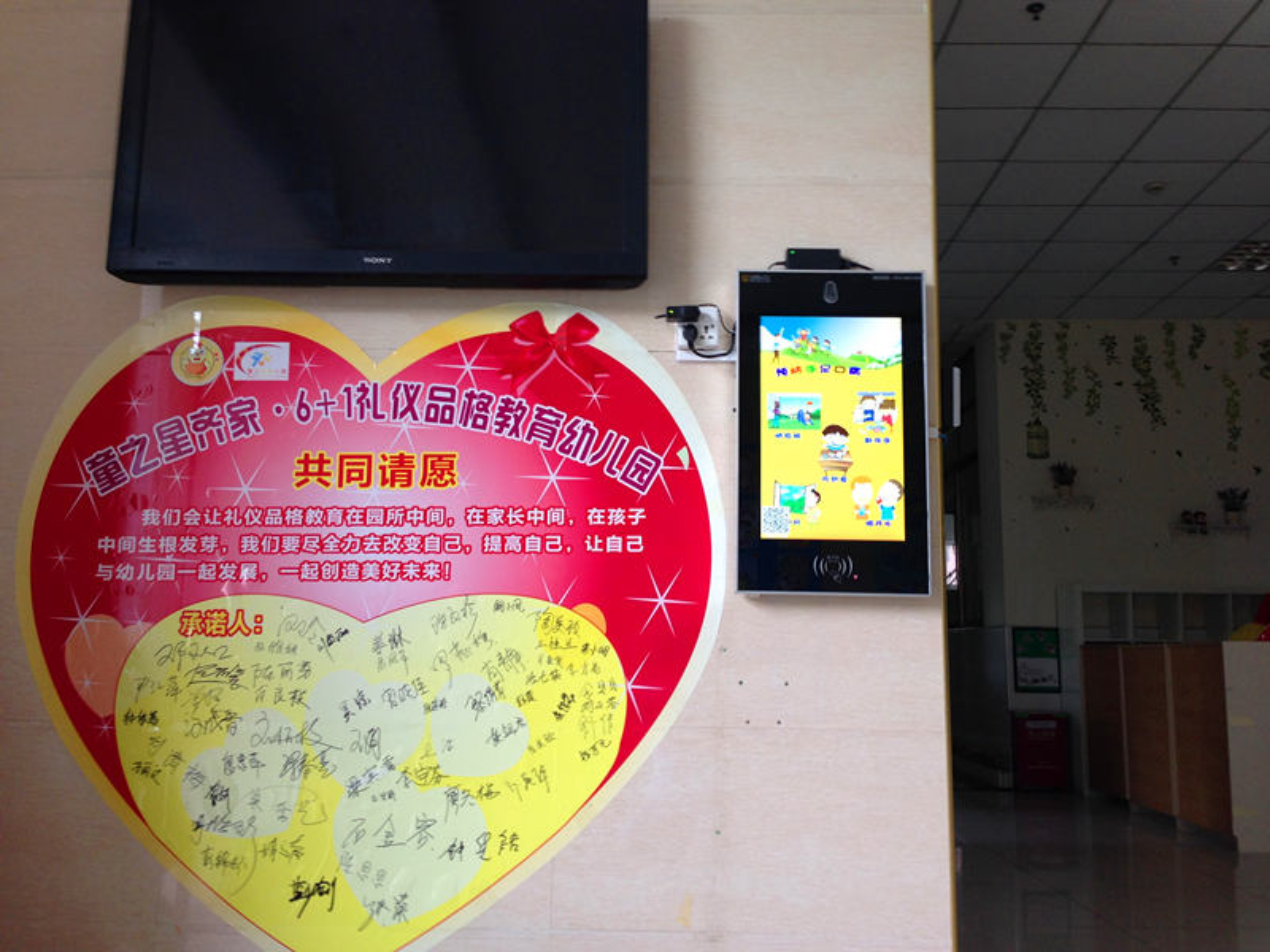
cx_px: 635
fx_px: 1211
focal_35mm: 33
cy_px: 476
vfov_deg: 42.9
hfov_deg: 55.4
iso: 50
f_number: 2.4
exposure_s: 1/40
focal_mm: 4.12
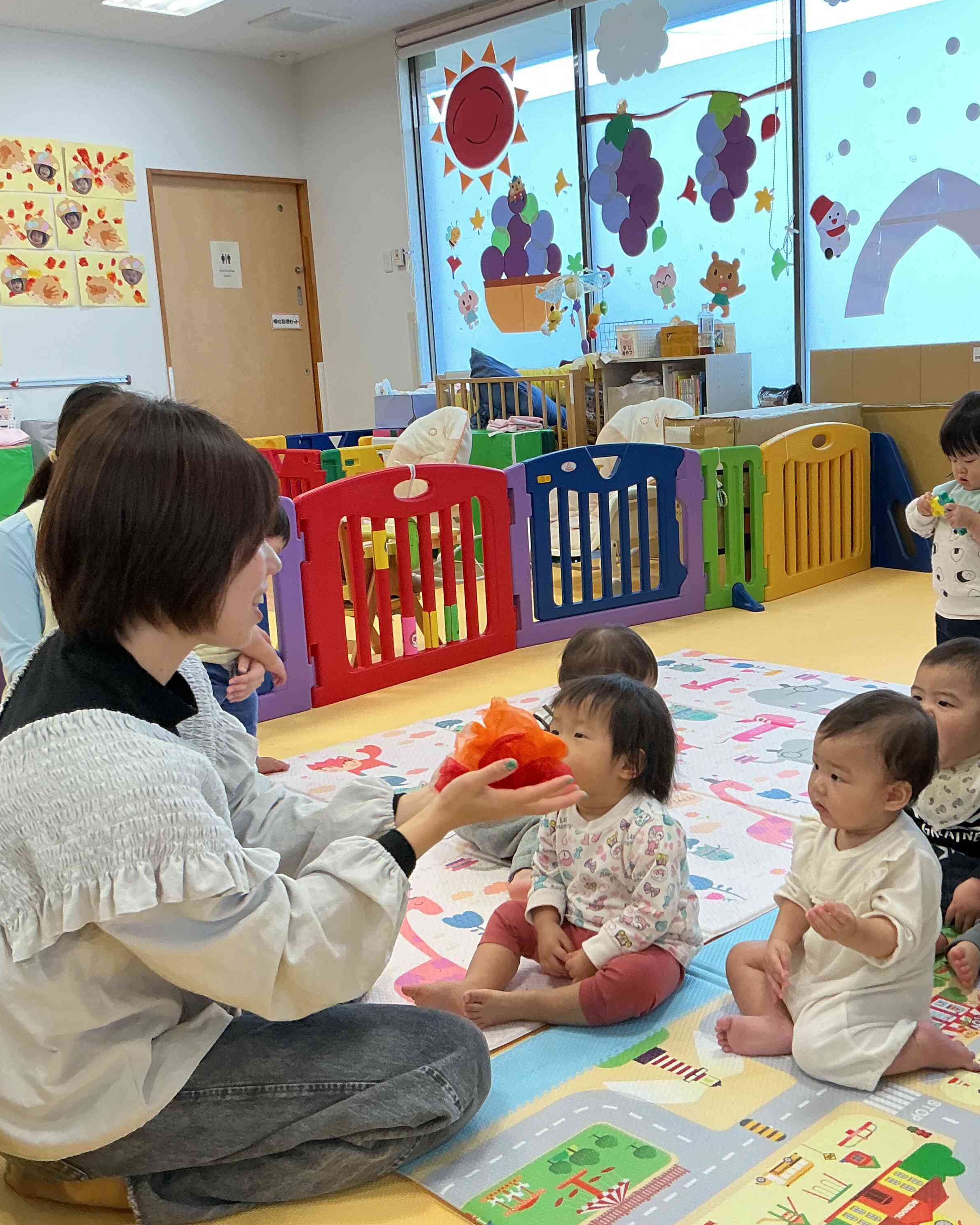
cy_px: 614
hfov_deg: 38.9
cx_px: 609
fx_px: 1377
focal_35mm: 38
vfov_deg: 47.9
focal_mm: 3
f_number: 1.8
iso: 50
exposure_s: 1/120
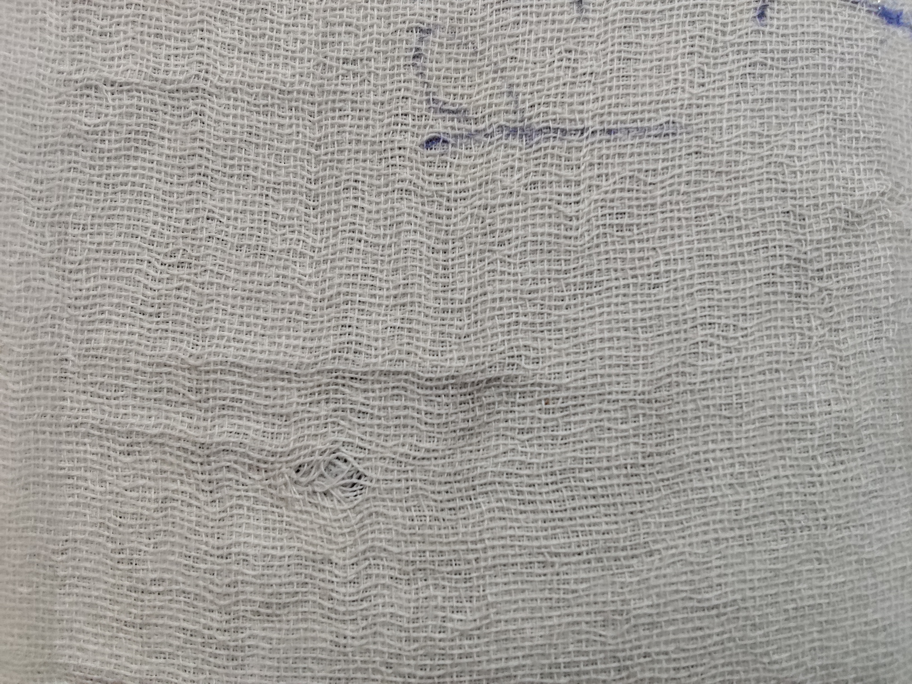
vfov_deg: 53.1
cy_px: 342
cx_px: 456
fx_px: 685
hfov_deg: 67.3
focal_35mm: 26
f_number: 2
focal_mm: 2.78
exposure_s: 1/100
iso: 250
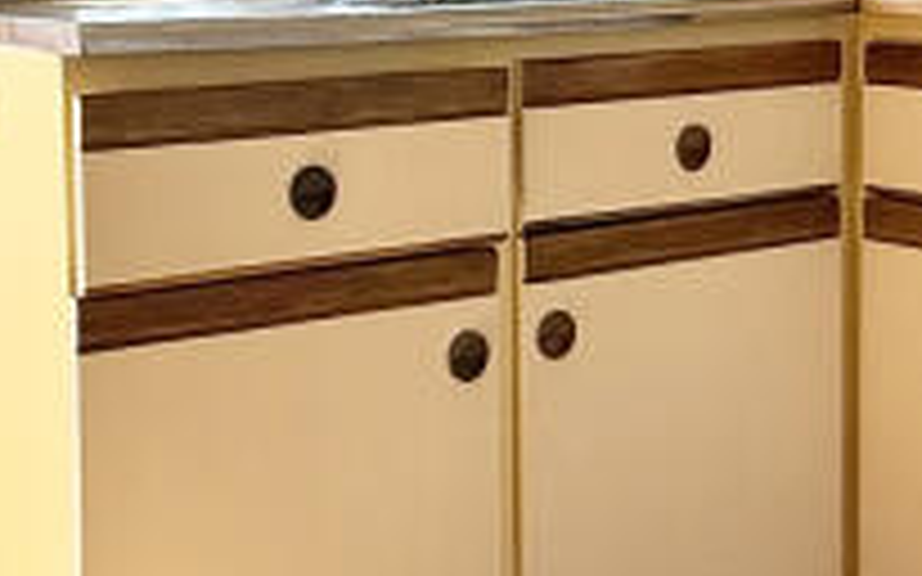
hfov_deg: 27.7
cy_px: 40
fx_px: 1859
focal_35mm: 74
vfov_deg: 17.3
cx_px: 306
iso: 64
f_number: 2.2
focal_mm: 2.22
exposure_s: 1/424
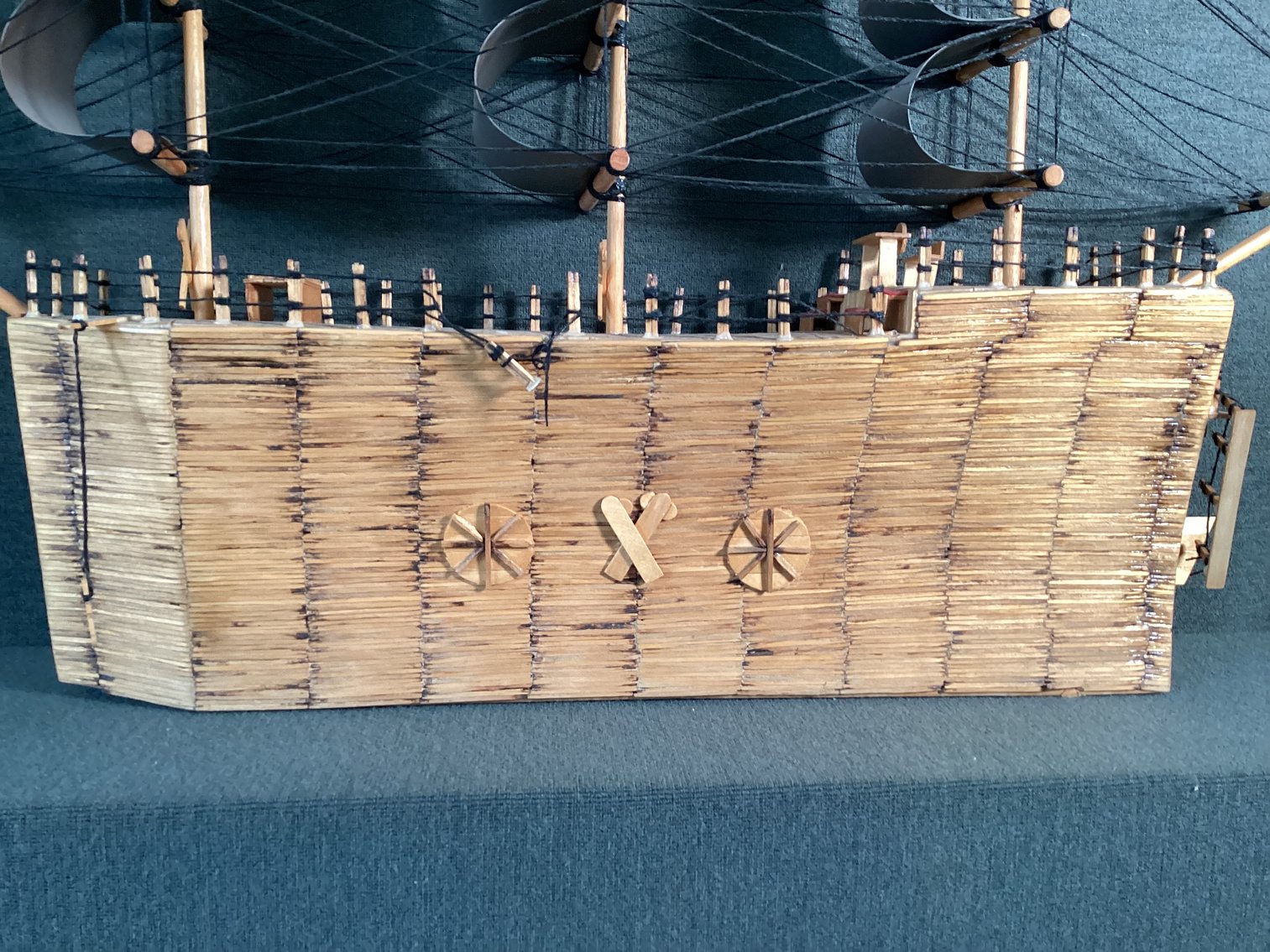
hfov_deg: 58.3
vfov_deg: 45.4
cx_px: 635
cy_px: 476
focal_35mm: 31
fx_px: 1137
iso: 160
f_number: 2.4
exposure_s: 1/60
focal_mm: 3.3
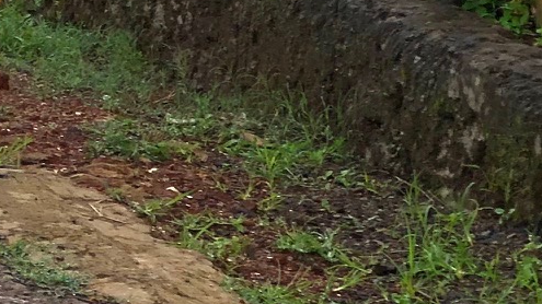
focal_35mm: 253
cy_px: -467
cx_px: -489
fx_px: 3635
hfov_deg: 8.2
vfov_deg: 4.7
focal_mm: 6.6
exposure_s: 1/130
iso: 20
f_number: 2.8
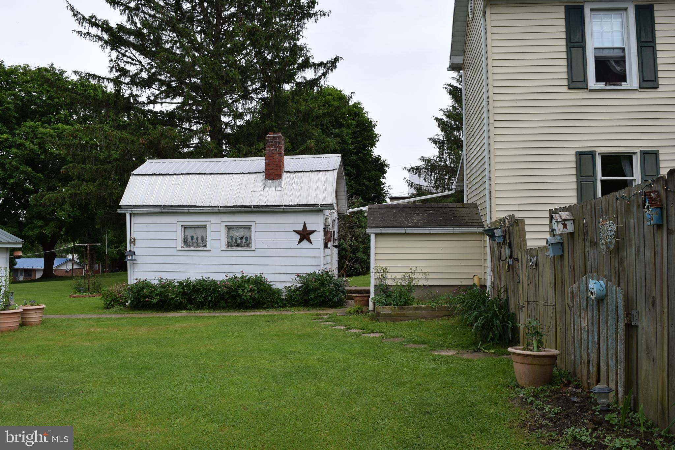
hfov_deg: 67.4
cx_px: 338
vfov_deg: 47.9
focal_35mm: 27
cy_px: 225
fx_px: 506
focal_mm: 18
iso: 200
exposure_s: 1/400
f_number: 10
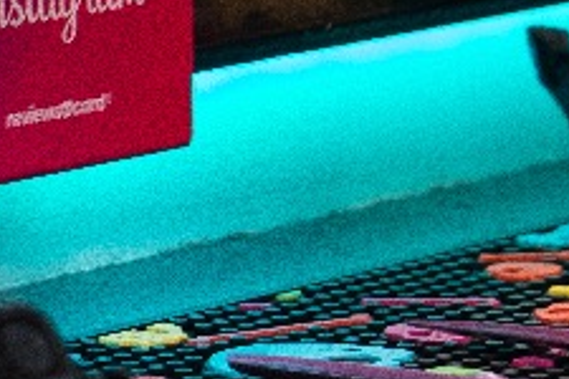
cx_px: 432
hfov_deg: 5.5
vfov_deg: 3.7
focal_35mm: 373
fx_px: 5895
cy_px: 104
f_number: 5.6
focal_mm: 70
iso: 2500
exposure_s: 1/80
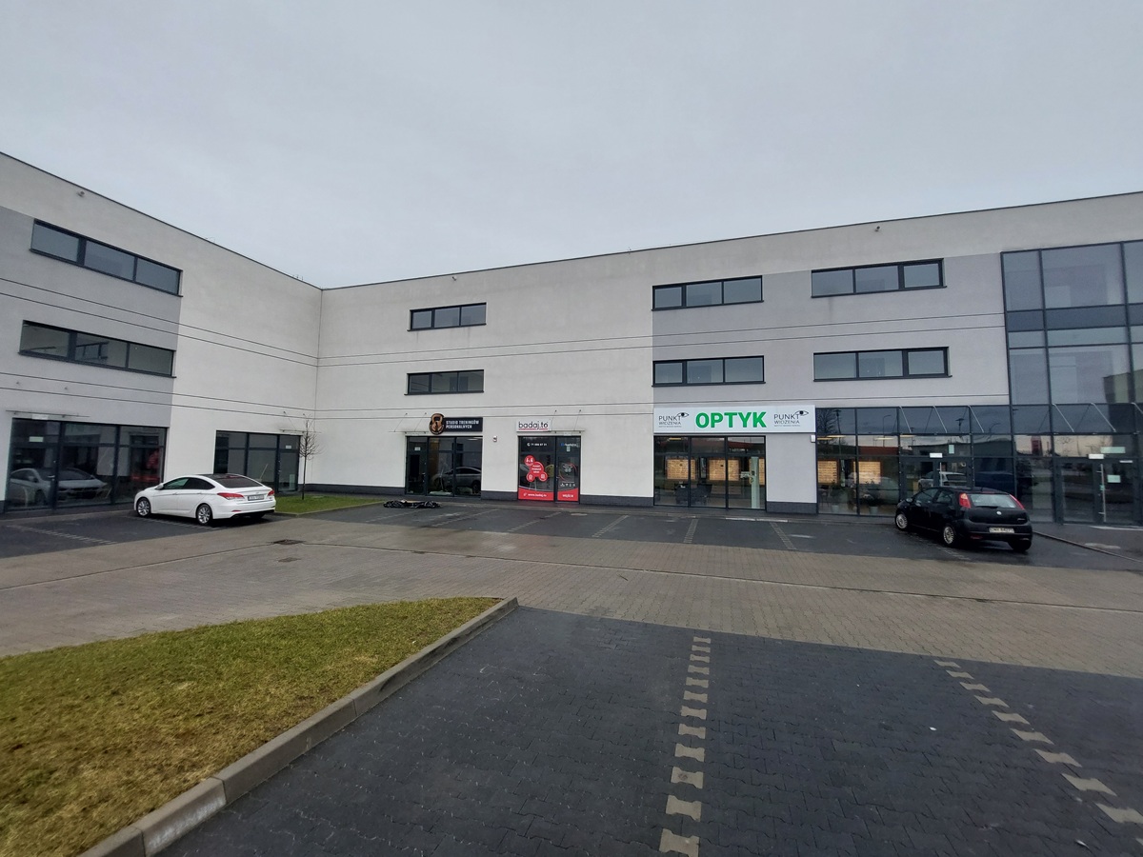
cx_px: 572
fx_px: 429
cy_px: 428
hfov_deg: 106.2
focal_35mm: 13
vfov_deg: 89.9
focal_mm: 1.74
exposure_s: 1/269
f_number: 2.2
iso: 50
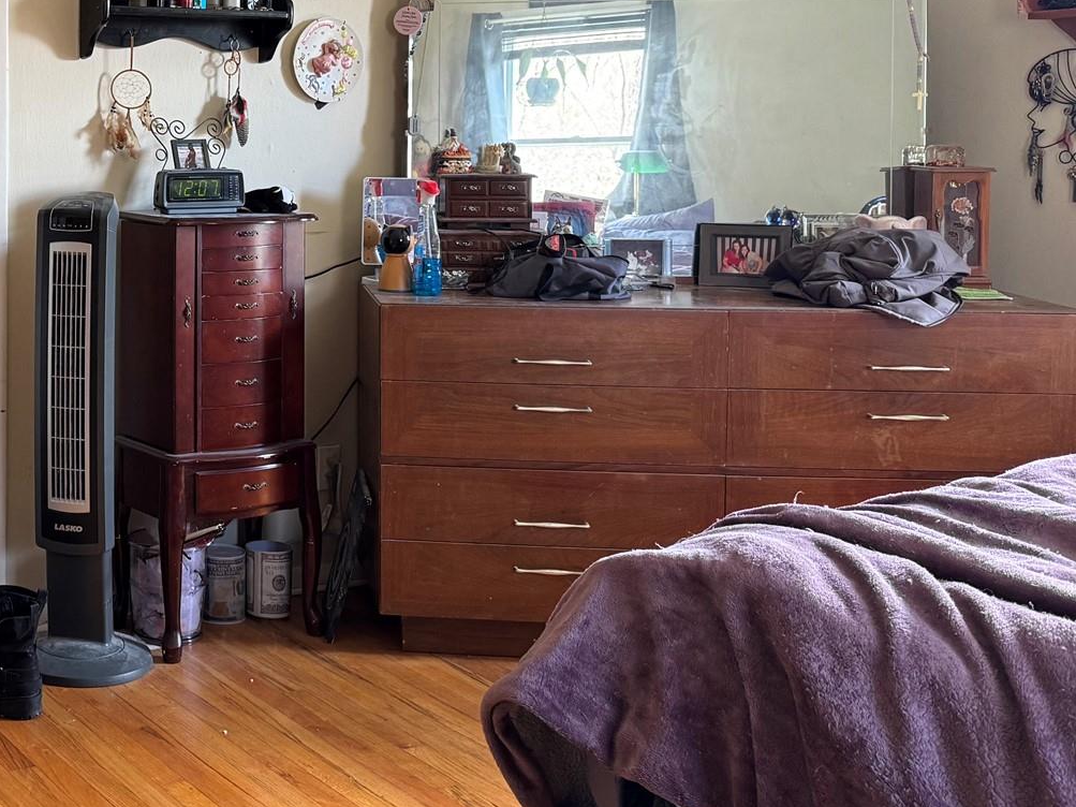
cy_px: 200
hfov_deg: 35.6
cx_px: 30
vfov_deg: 29.2
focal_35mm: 49
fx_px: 1523
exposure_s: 1/66
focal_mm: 6.76
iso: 200
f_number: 1.78
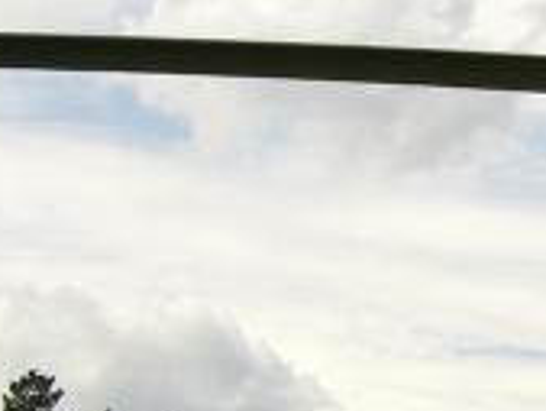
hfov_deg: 13.2
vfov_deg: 10.3
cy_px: 359
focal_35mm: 144
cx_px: 701
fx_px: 2273
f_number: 4.3
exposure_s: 1/640
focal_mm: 6.2
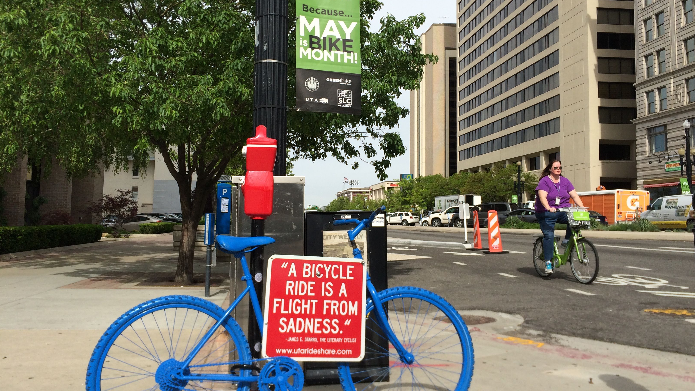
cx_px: 351
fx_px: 590
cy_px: 182
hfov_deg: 61.0
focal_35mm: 32
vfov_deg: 36.7
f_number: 2.2
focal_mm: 4.15
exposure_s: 1/1866
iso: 32
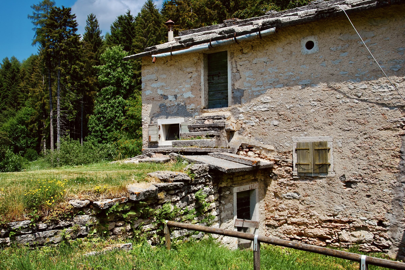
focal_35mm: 33
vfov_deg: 40.0
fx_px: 371
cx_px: 202
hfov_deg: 57.2
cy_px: 135
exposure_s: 1/800
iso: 100
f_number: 5
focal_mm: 22
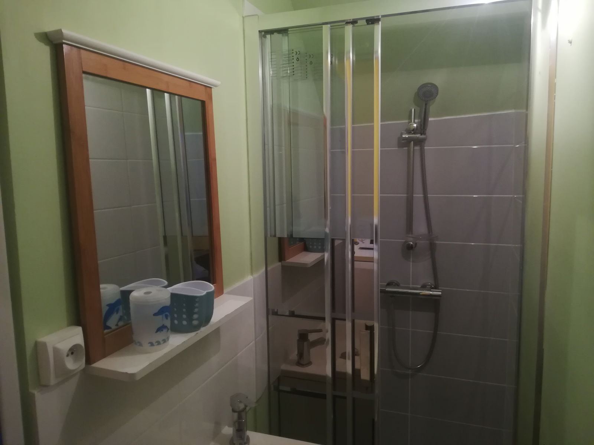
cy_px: 222
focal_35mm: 26
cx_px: 297
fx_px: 446
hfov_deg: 67.3
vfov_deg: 53.1
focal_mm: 3.83
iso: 320
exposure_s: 1/25
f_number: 2.2
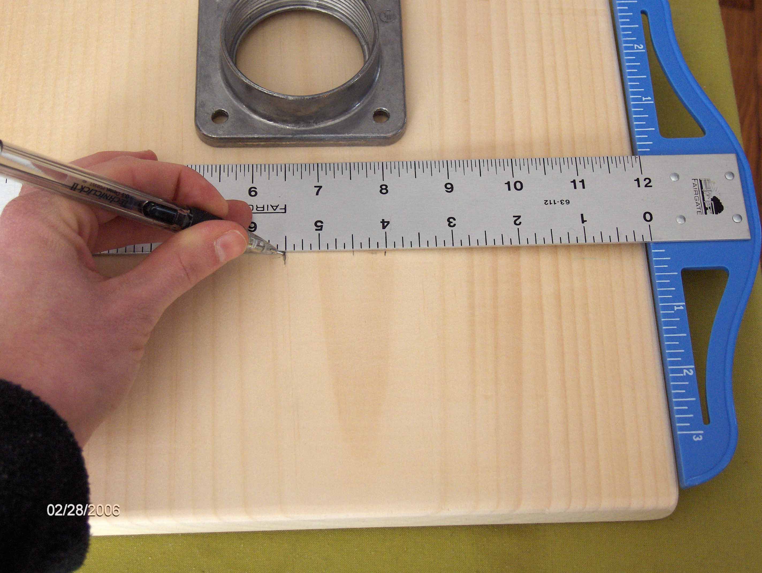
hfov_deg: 34.9
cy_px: 286
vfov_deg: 26.6
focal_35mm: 55
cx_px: 381
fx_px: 1212
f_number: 3.2
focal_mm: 11.4
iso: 200
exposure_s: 1/96.1
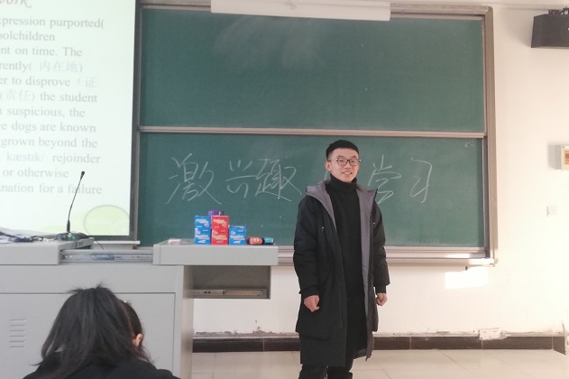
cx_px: 287
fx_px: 600
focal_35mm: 38
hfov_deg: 50.7
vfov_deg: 35.0
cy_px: 165
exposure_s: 1/33.3
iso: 250
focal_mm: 3.81
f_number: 2.2
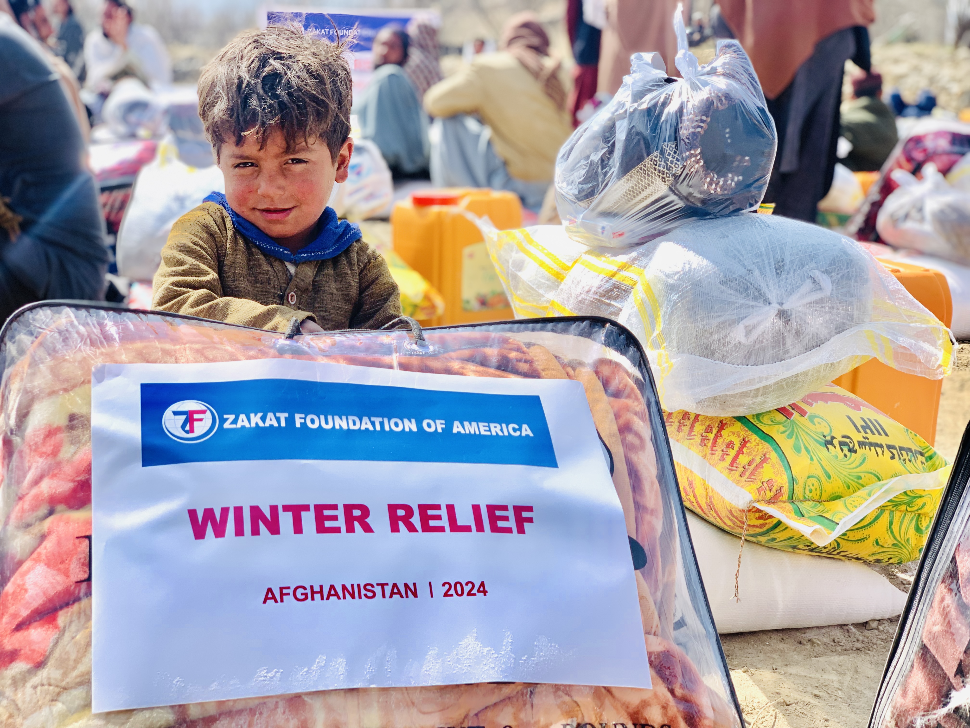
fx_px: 1457
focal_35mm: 52
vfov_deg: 28.0
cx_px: 485
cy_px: 364
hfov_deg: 36.8
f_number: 2.4
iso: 16
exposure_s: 1/888
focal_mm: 6
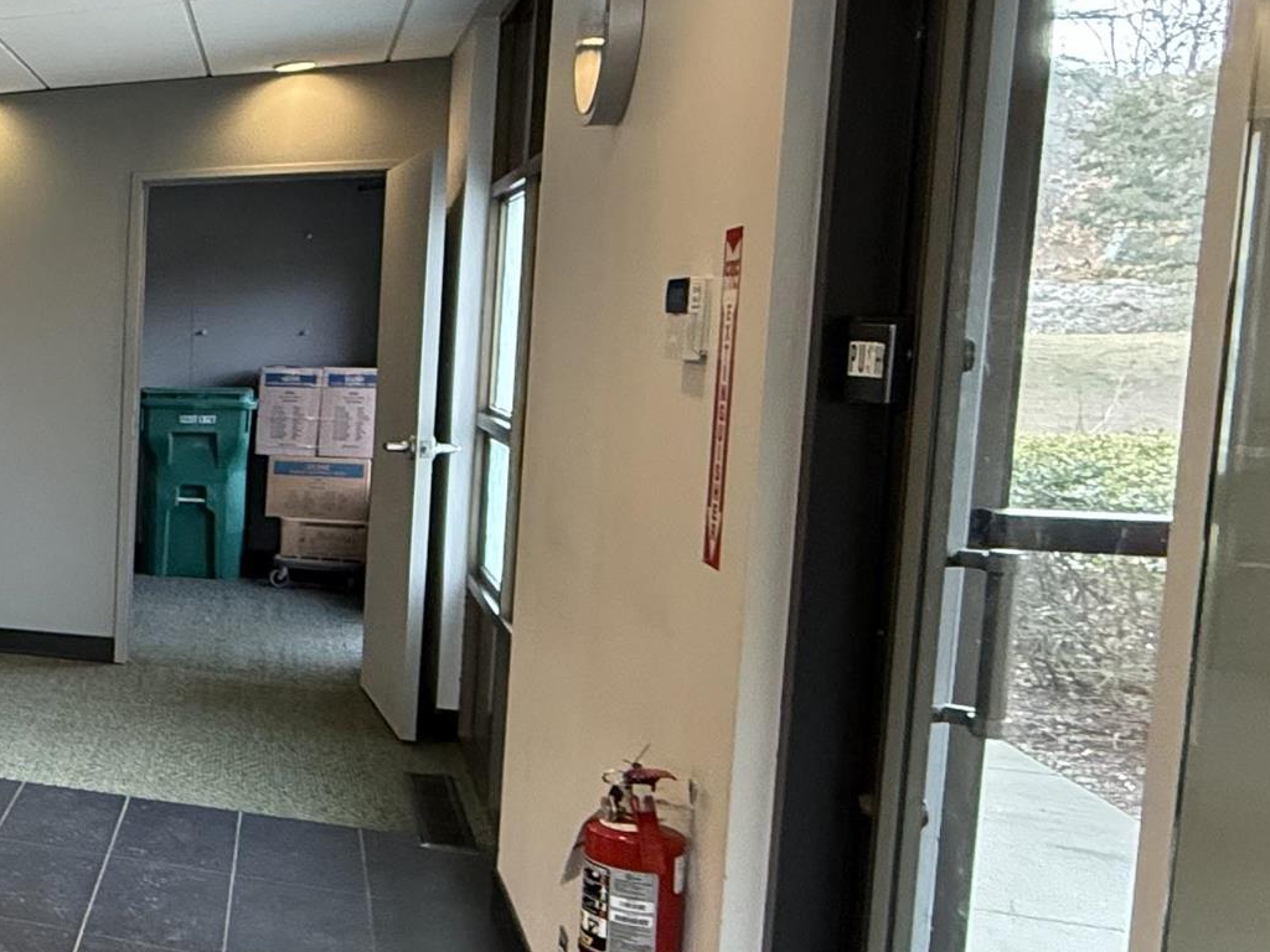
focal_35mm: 42
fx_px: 1541
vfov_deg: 34.3
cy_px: 465
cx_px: -579
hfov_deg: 29.6
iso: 400
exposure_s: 1/120
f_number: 2.2
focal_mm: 2.22
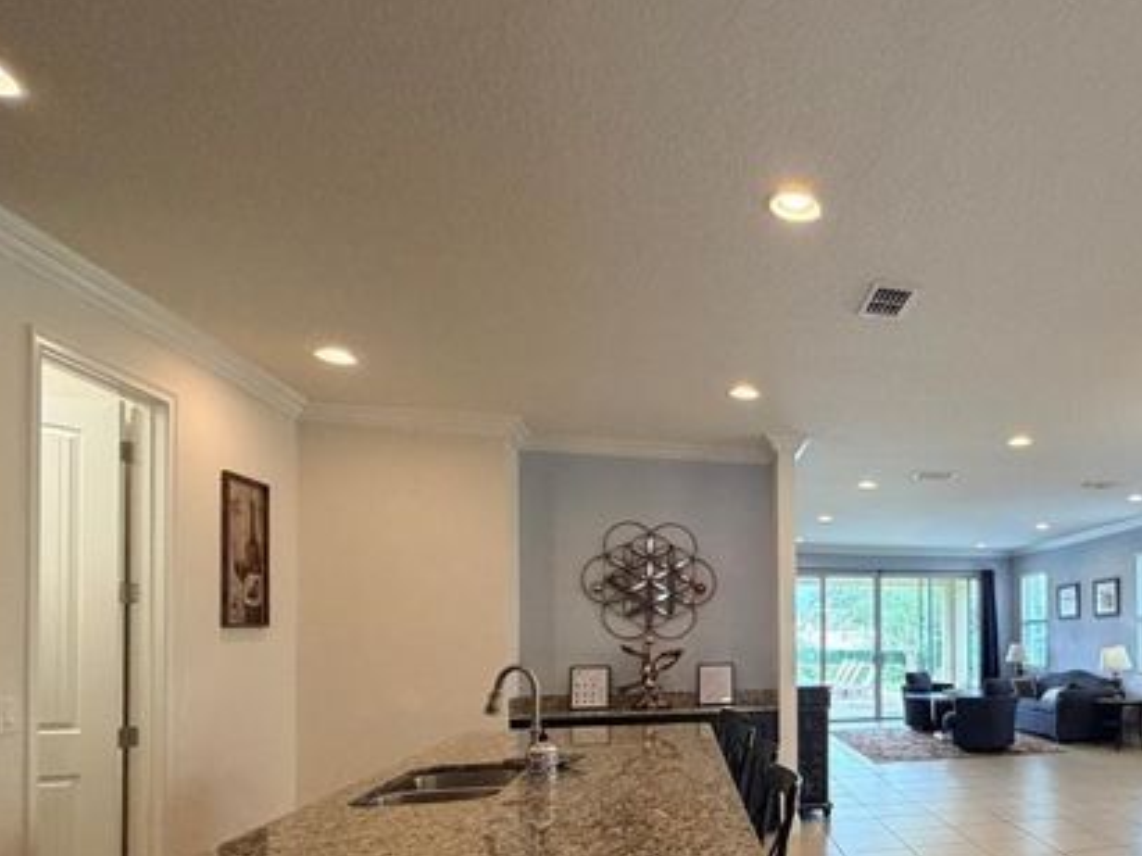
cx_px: 927
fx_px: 792
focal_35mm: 24
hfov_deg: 64.7
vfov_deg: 54.6
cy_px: 623
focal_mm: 2.22
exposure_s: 1/120
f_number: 2.2
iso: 250
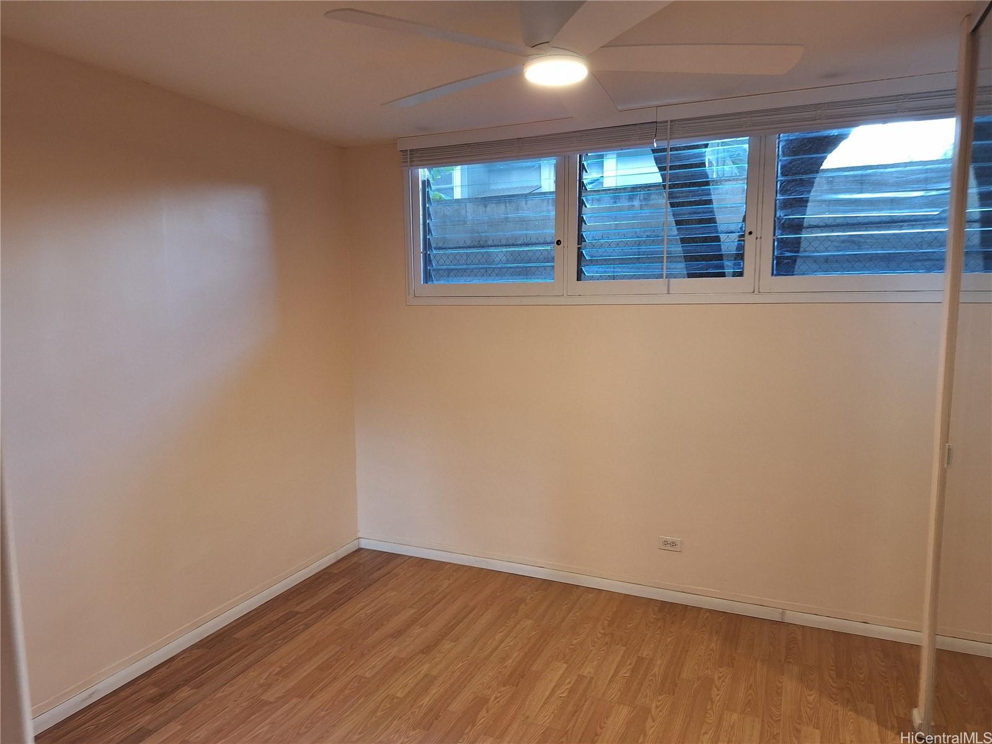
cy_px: 372
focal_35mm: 23
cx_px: 496
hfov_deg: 73.9
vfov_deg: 58.9
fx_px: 659
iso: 125
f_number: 1.8
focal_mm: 5.54
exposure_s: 1/40
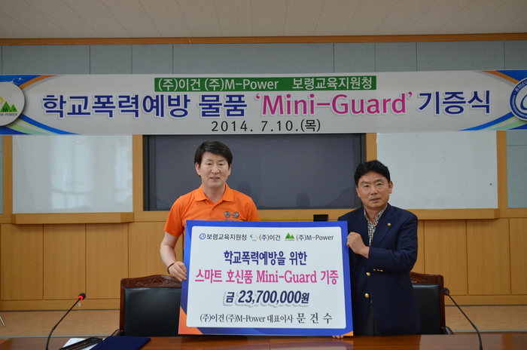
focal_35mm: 36
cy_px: 175
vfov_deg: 36.7
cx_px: 264
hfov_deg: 53.2
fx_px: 526
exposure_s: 1/80
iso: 400
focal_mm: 24
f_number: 4.5
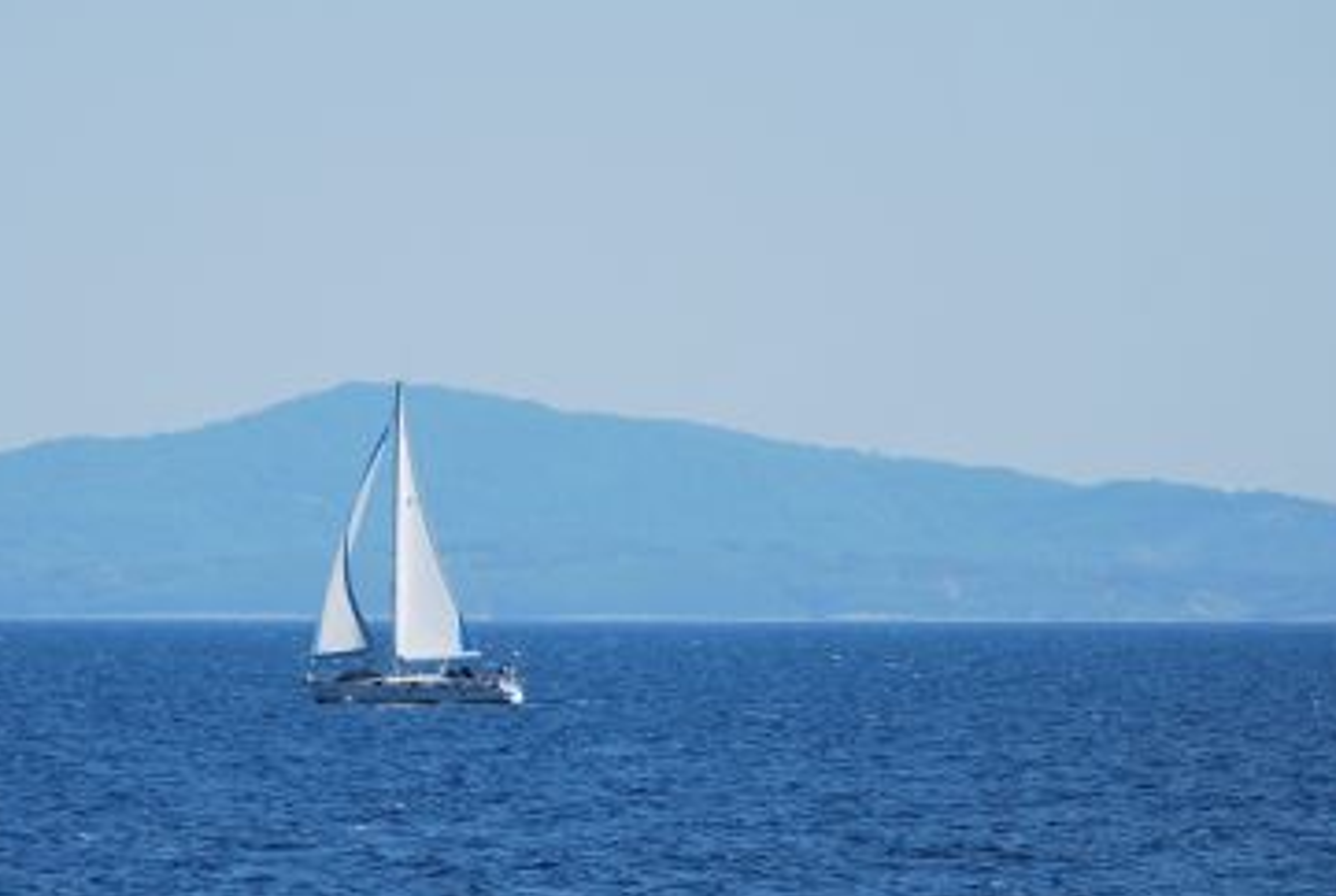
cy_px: 715
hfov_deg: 5.9
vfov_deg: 4.0
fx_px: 12977
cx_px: 440
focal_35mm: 349
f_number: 5.6
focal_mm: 105
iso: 100
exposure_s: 1/500
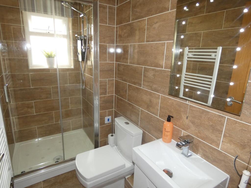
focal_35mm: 20
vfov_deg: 66.0
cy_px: 94
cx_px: 126
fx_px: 145
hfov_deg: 81.7
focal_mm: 3.6
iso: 250
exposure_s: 1/60
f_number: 2.8
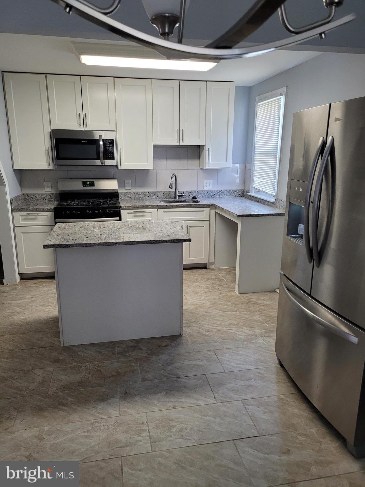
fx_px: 366
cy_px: 244
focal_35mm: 26
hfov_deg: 53.1
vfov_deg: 67.3
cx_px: 182
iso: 200
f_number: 1.8
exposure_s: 1/59
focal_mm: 5.4
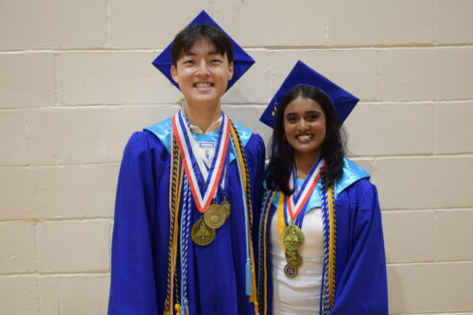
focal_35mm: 46
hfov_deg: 42.7
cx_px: 240
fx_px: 604
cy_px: 158
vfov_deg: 29.2
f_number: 4
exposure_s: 1/30
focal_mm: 30
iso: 400
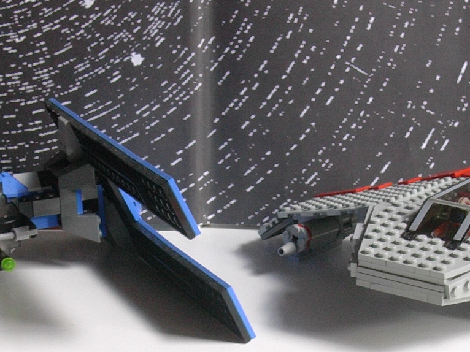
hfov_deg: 20.9
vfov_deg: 15.6
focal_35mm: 94
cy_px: 269
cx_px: 277
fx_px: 1276
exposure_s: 1/42.7
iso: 70
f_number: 2.9
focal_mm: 6.7
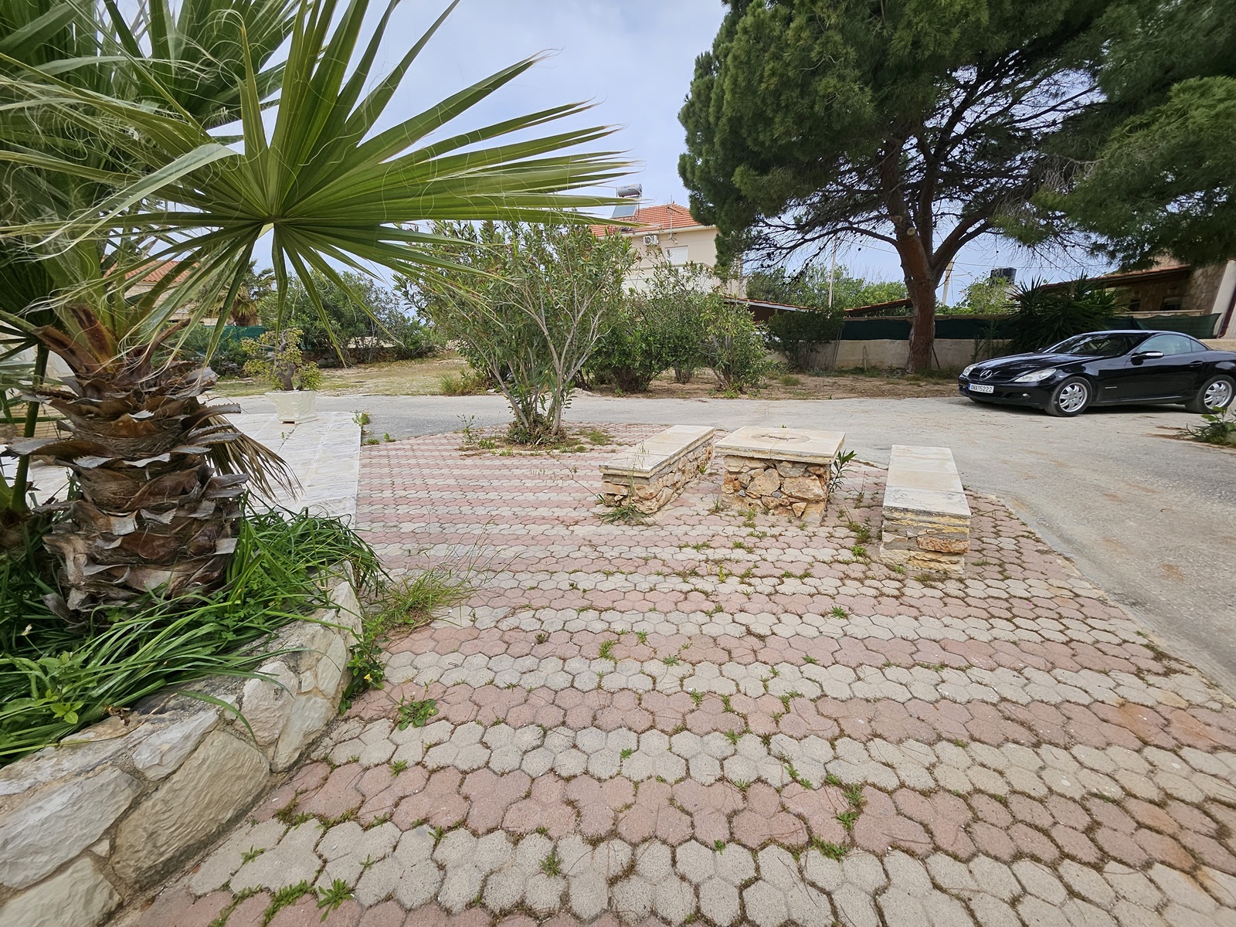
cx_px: 618
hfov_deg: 106.2
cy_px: 464
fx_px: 464
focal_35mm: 13
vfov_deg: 89.9
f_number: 2.2
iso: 32
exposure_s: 1/1087
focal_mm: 1.74
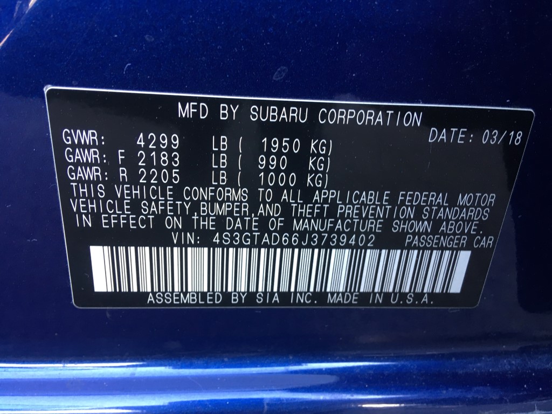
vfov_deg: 48.2
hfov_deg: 61.7
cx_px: 276
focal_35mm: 29
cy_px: 207
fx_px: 462
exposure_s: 1/30
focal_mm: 4.15
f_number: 2.2
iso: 64
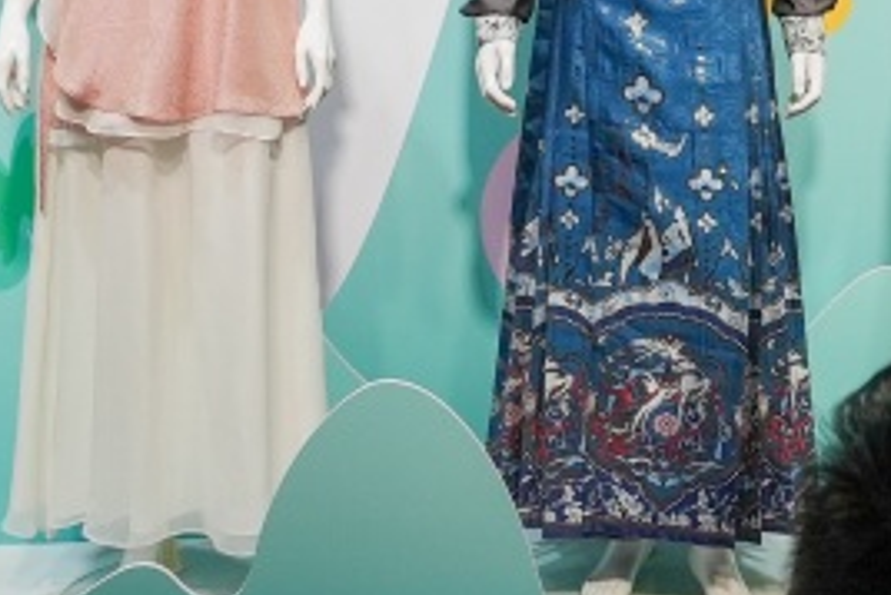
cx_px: 818
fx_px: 1758
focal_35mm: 71
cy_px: -70
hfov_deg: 27.3
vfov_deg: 18.4
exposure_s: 1/250
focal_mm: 19
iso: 800
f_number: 5
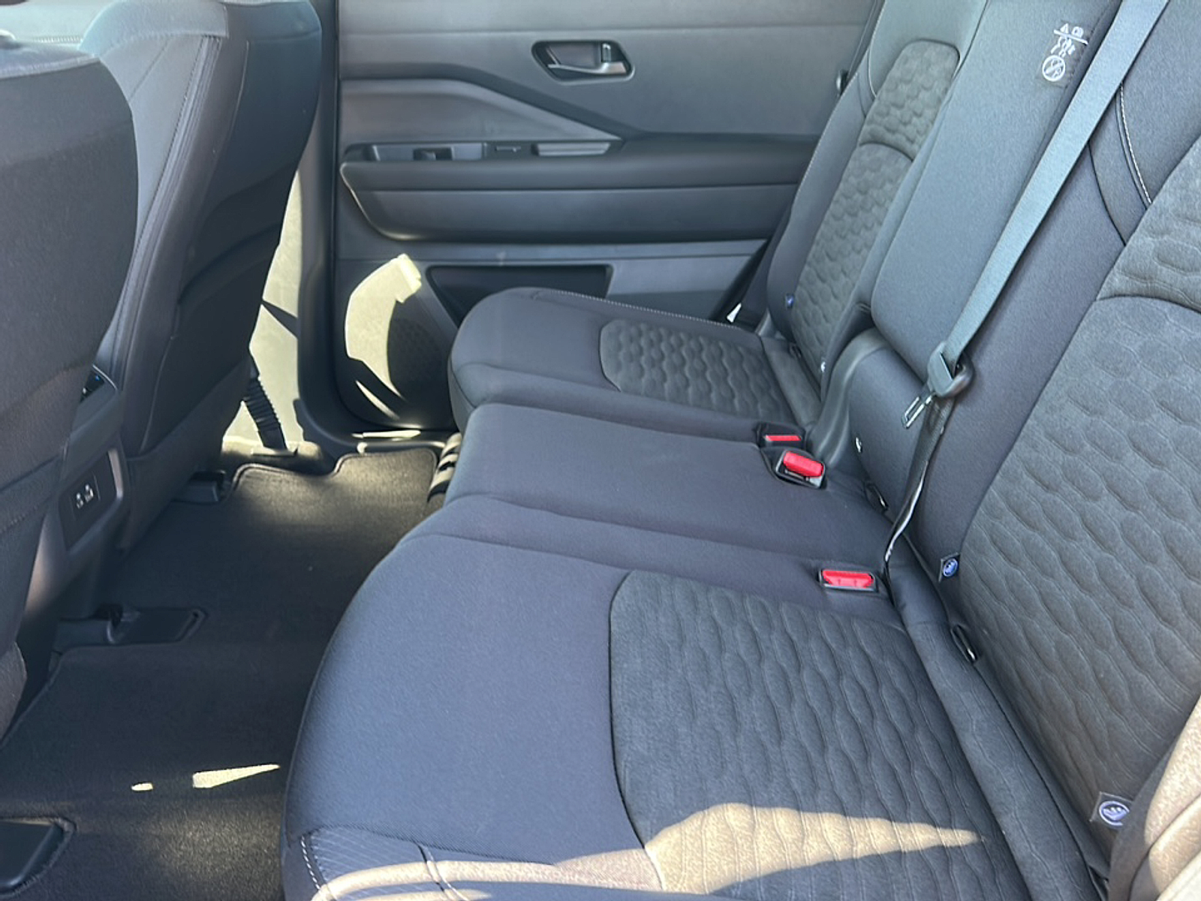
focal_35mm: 25
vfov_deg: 54.9
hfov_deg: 69.4
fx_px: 867
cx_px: 600
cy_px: 450
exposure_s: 1/80
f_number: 1.78
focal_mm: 6.86
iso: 200
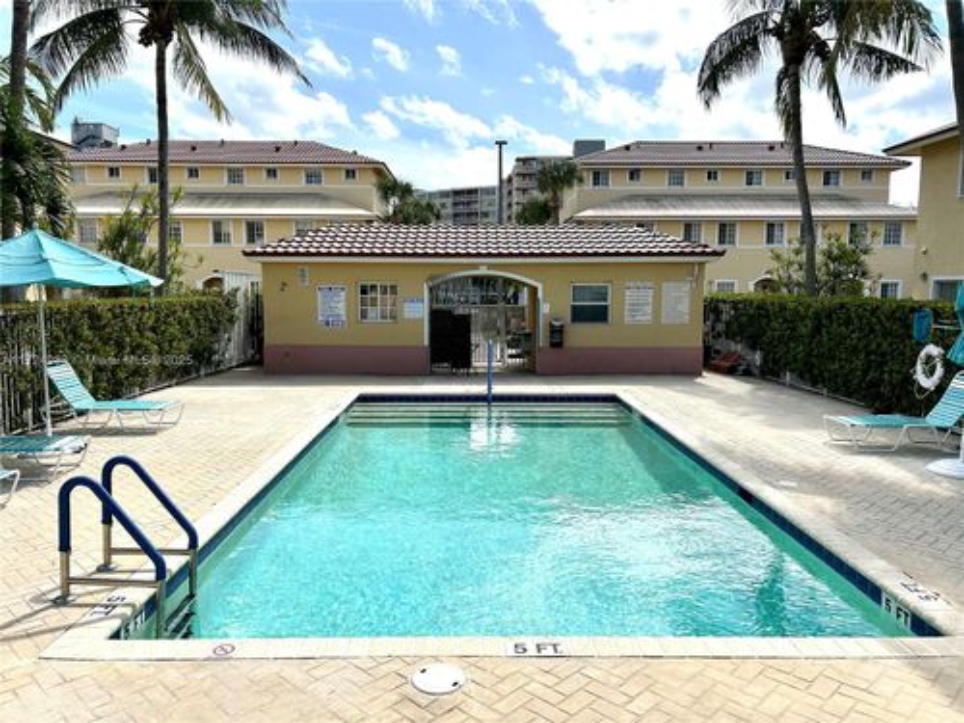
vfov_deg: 53.1
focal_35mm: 26
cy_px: 362
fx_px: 724
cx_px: 482
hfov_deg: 67.3
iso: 50
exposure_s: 1/5587
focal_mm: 5.7
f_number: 1.5
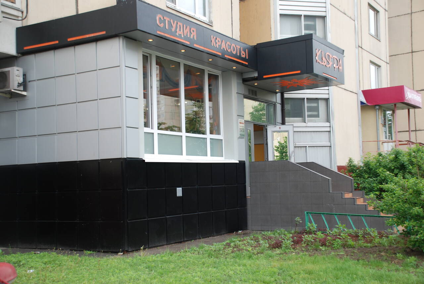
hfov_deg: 42.3
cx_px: 212
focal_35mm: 46
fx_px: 548
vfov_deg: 29.0
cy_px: 142
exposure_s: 1/100
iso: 200
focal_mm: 31
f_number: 5
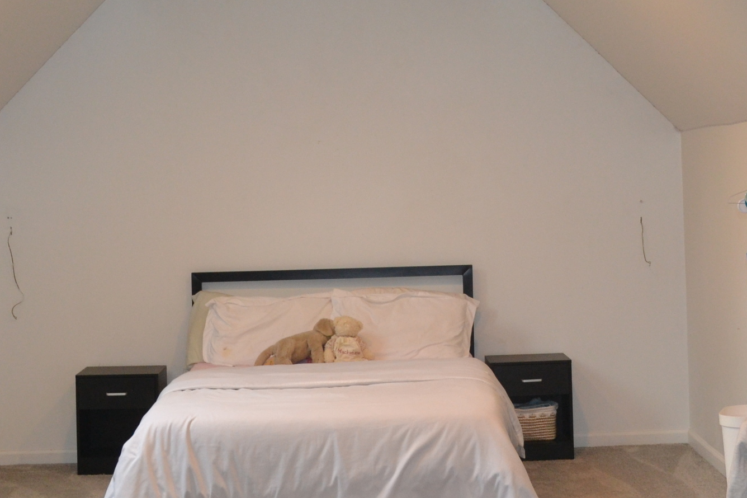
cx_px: 448
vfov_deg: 19.7
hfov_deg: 29.2
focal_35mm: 69
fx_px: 1431
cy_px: 170
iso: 720
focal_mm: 20
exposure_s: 1/60
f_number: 3.8
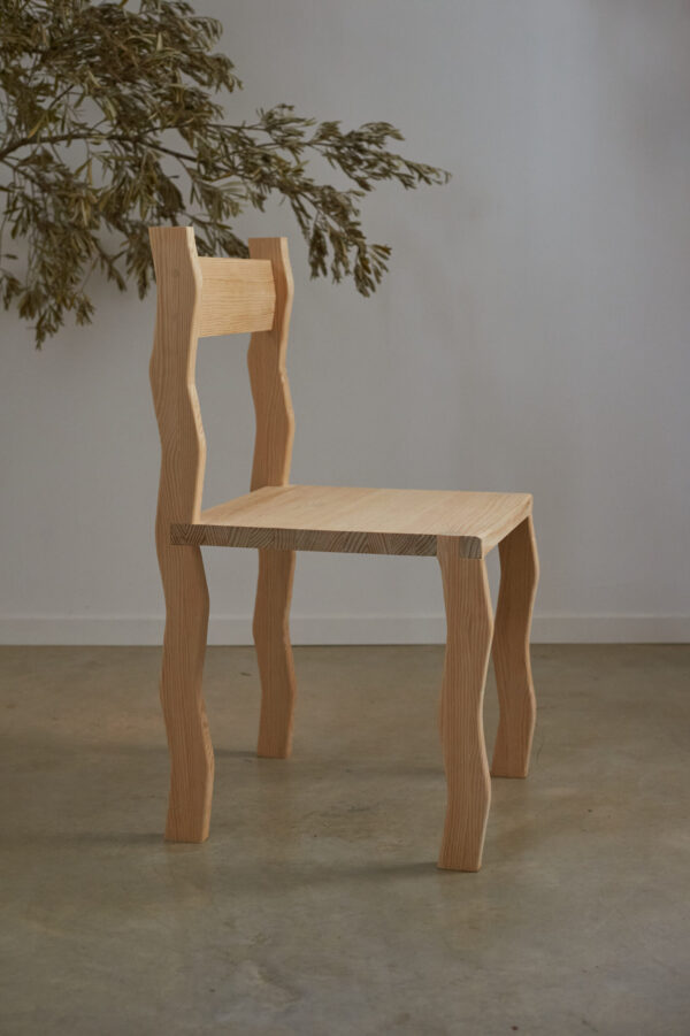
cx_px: 345
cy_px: 518
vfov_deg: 39.6
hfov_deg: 27.0
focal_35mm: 50
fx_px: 1438
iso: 2200
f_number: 4
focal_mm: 50
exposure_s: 1/320
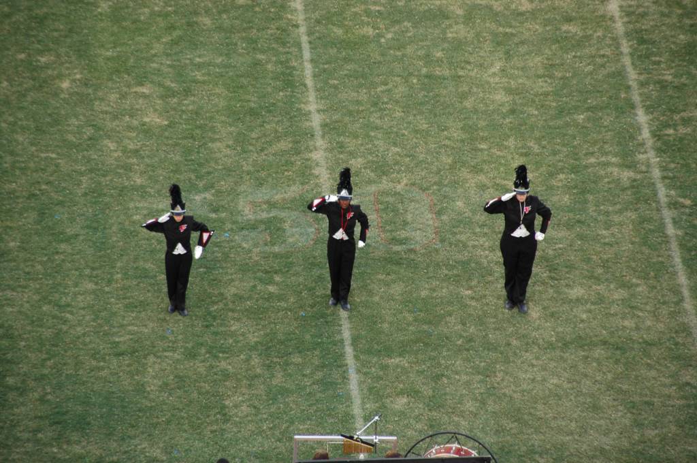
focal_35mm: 300
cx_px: 348
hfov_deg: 6.9
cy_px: 232
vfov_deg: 4.6
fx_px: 5801
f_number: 5.6
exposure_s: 1/80
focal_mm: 200
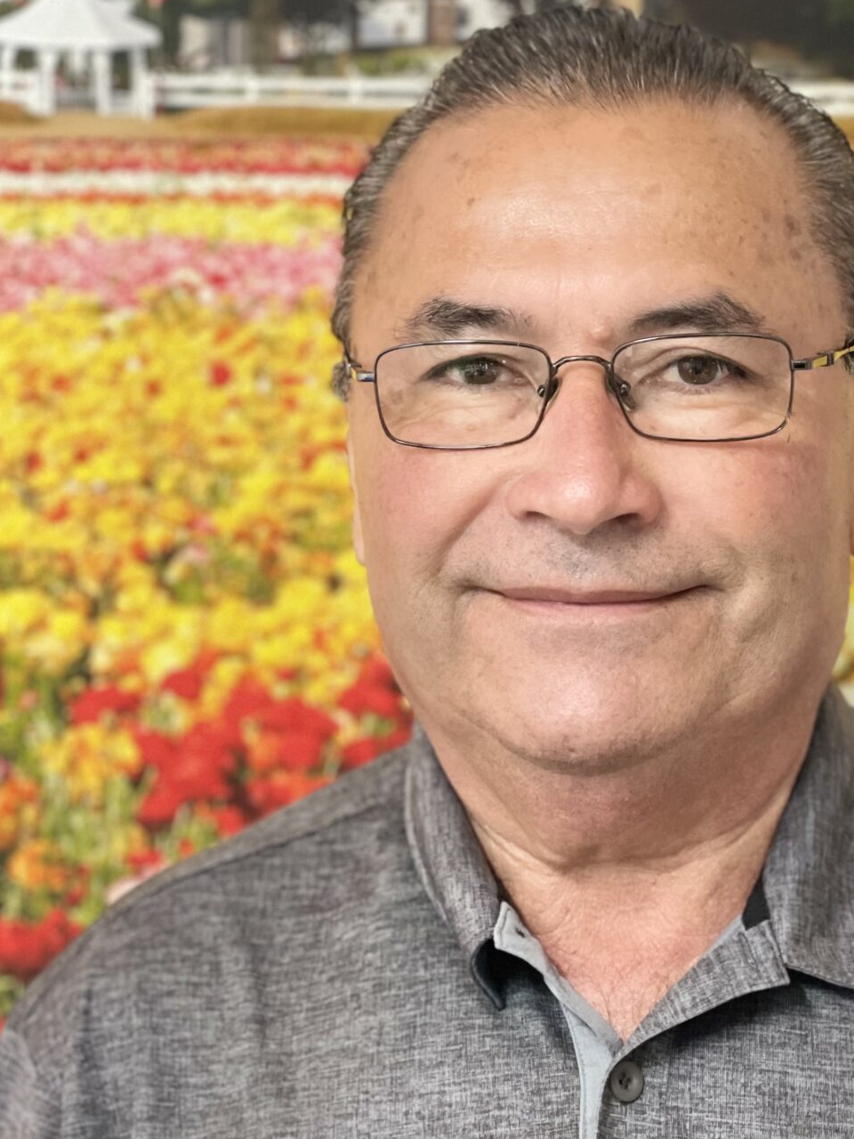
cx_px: 606
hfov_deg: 15.4
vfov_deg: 20.4
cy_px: 674
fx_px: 3158
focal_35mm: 96
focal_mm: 7.5
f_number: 2.2
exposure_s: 1/40
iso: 320
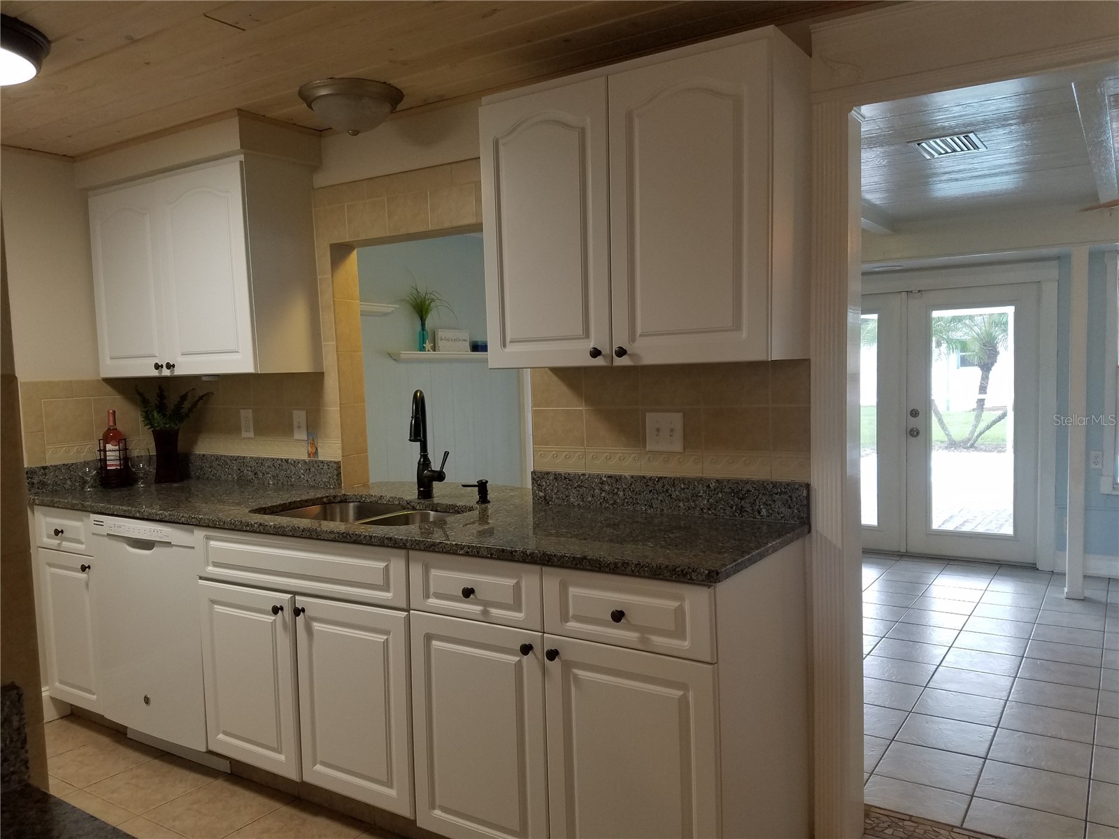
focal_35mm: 26
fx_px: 840
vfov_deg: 53.1
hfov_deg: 67.3
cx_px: 560
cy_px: 420
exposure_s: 1/60
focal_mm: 4.2
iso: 125
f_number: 1.7
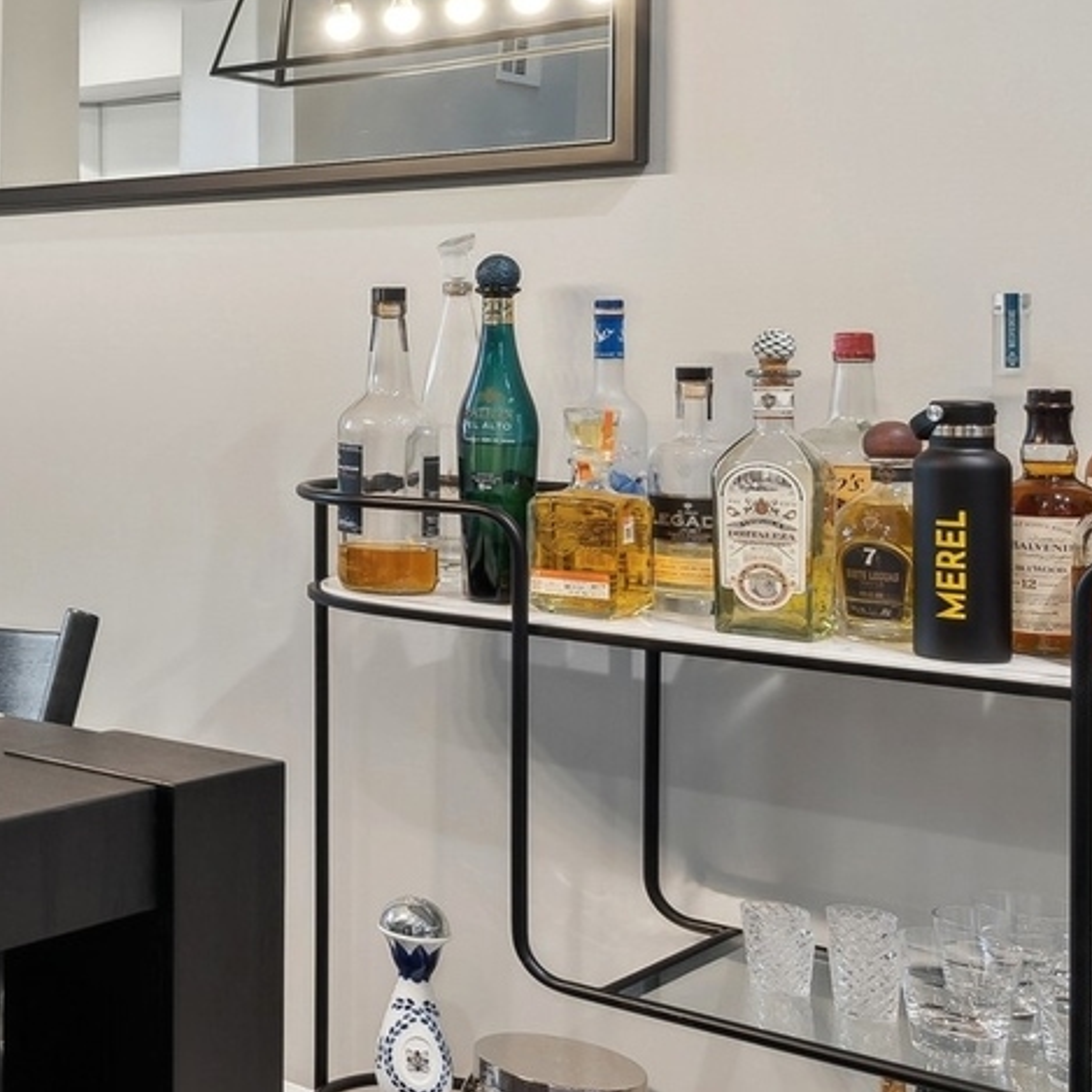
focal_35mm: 51
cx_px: -610
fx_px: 1837
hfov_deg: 24.4
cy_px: 342
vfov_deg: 32.8
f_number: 9.5
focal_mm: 17.5
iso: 200
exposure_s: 1/4
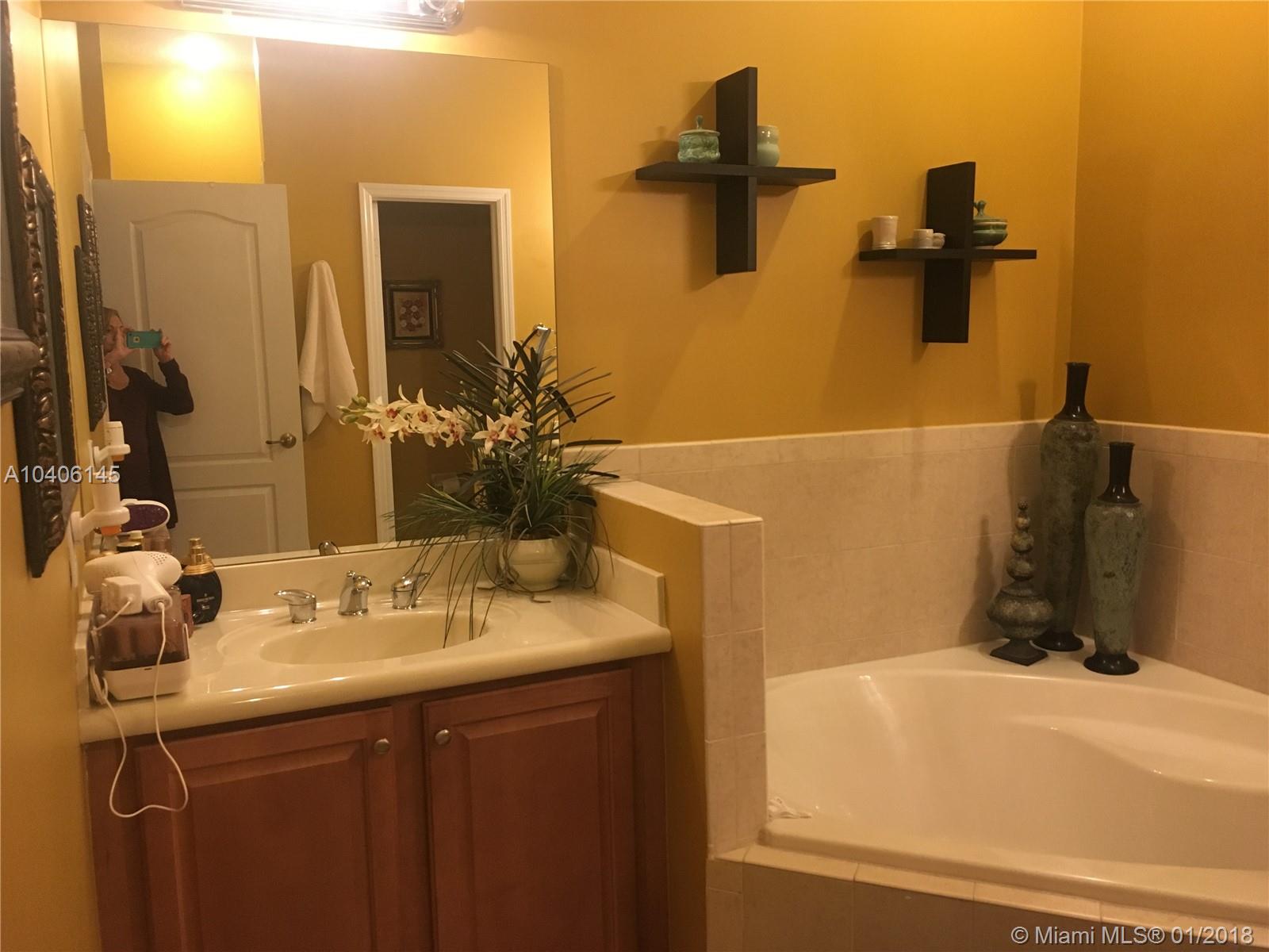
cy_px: 476
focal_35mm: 29
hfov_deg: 61.7
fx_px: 1063
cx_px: 634
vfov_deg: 48.2
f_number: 2.2
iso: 160
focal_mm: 4.15
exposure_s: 1/30
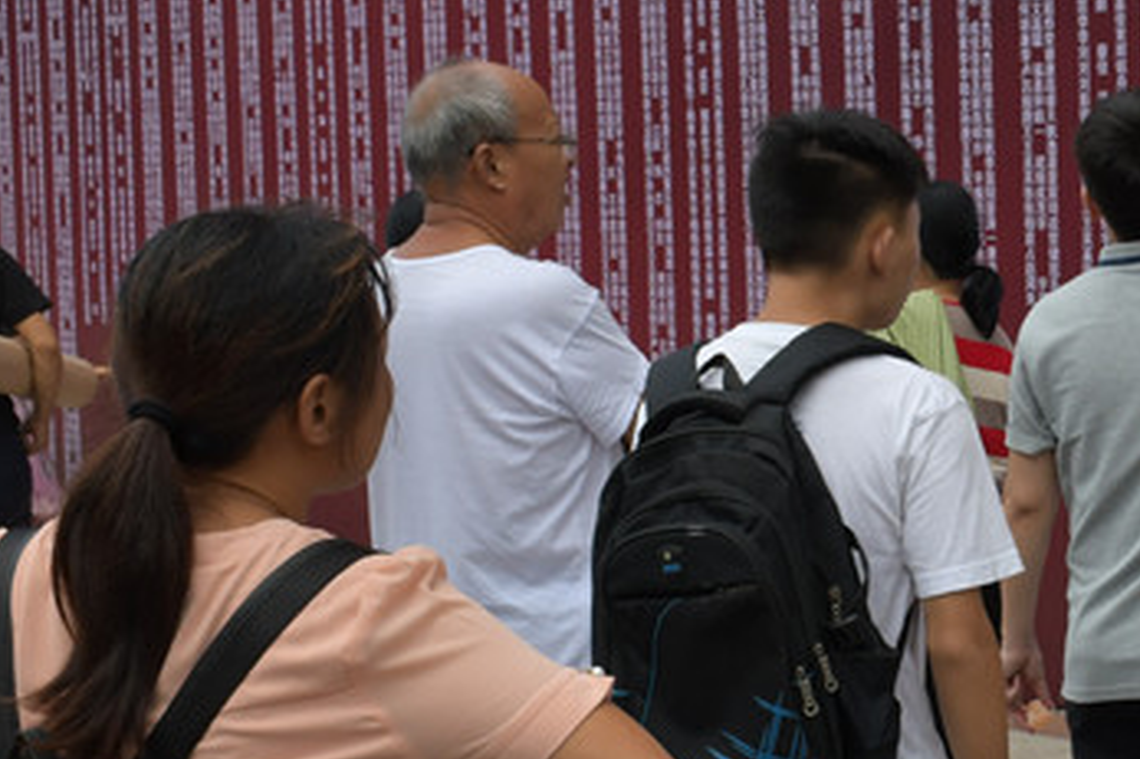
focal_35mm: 98
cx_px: 1262
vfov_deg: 13.9
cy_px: 450
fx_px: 3102
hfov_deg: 19.9
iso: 400
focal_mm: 23
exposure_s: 1/400
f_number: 10
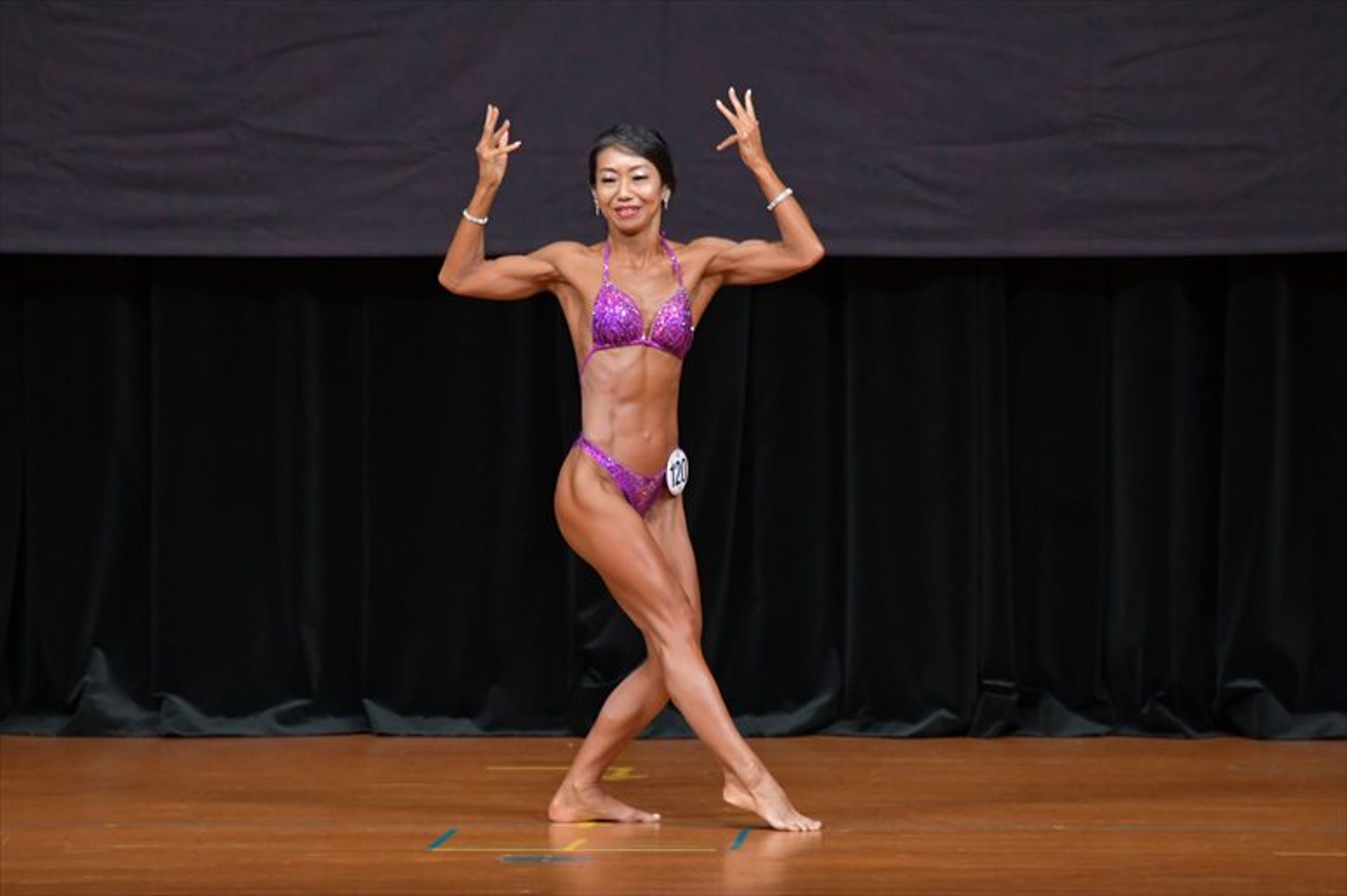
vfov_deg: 4.6
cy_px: 448
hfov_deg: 6.9
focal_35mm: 300
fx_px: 11220
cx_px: 674
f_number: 5.6
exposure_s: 1/400
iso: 4000
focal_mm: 200
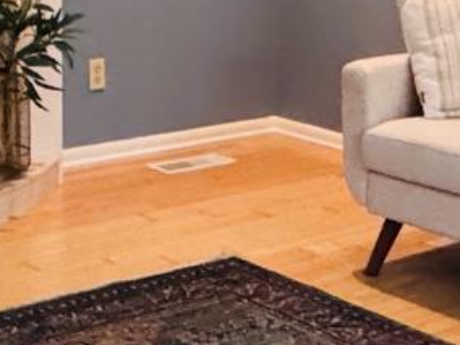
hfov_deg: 19.4
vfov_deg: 14.6
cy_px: 123
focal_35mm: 101
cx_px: 222
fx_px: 1342
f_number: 2.2
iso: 800
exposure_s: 1/60
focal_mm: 2.22
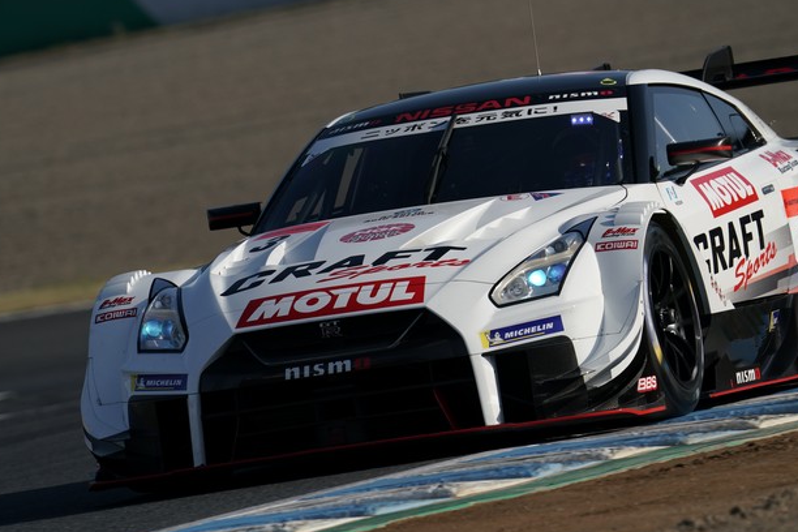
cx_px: 450
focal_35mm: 706
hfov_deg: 2.9
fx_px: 15648
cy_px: 233
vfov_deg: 1.9
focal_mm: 600
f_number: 9
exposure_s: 1/800
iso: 200
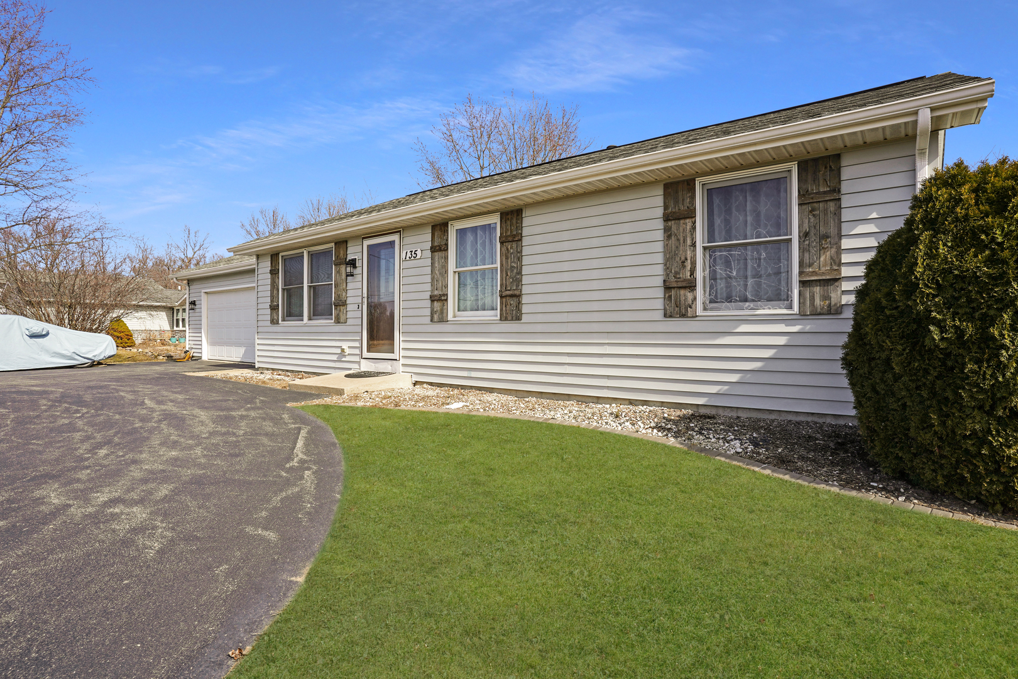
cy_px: 340
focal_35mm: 17
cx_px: 509
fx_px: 481
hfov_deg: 93.3
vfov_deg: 70.4
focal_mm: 17
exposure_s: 1/160
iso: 100
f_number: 10
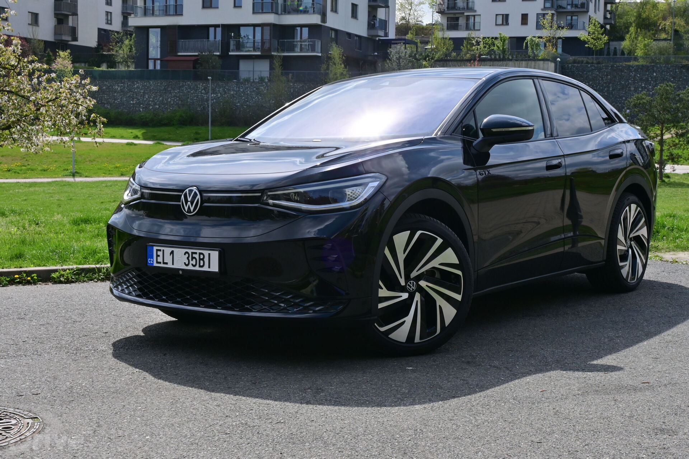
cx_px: 344
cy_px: 230
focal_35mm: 51
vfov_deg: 26.5
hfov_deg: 38.9
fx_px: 976
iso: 100
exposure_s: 1/100
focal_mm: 34
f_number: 16
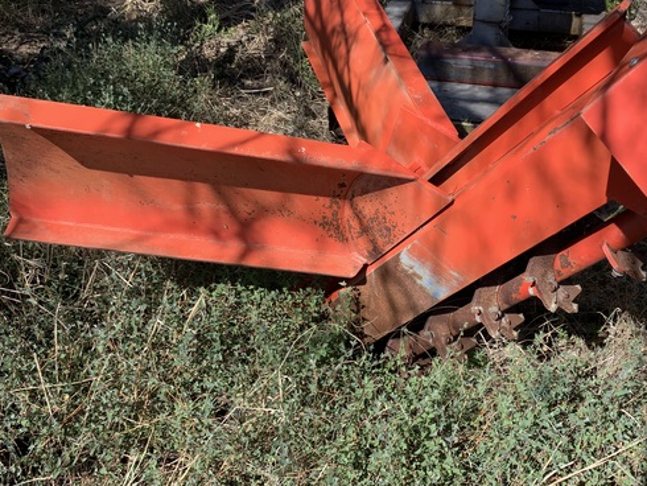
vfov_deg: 40.7
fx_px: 654
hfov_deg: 52.1
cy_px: 234
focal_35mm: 35
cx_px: 399
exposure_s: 1/879
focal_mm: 4.25
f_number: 1.8
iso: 25
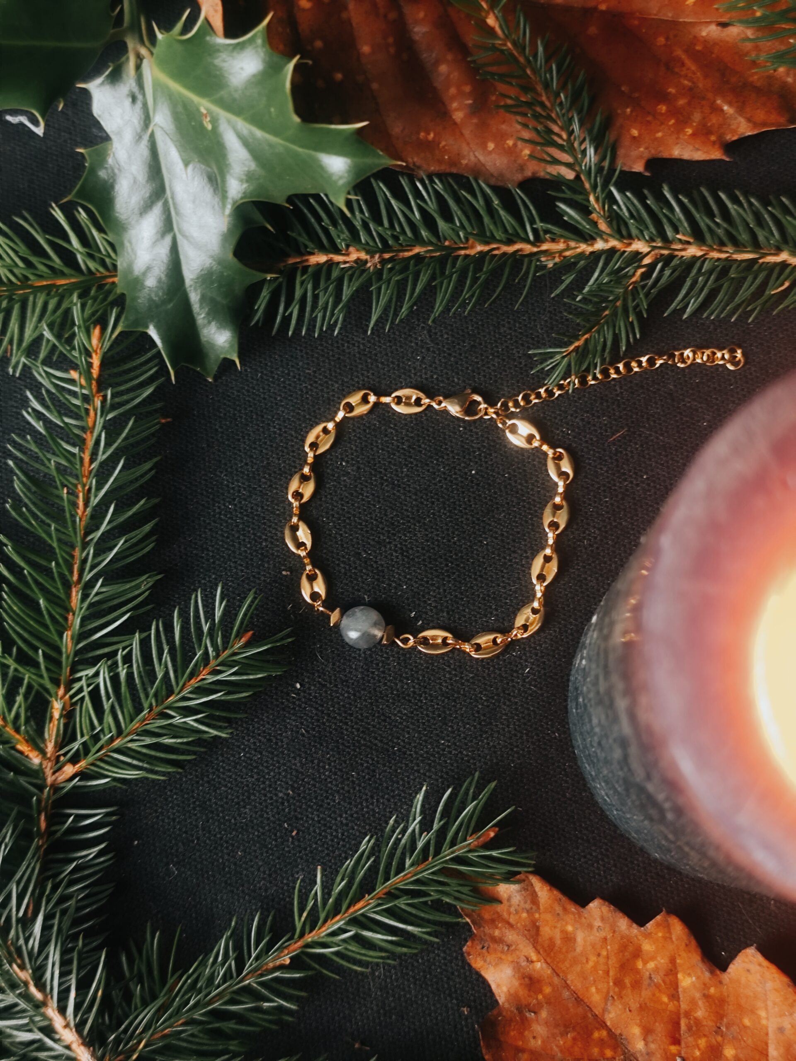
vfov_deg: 41.2
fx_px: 1410
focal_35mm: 46
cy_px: 530
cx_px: 398
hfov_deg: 31.5
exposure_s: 1/25
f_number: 1.65
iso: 250
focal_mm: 6.19
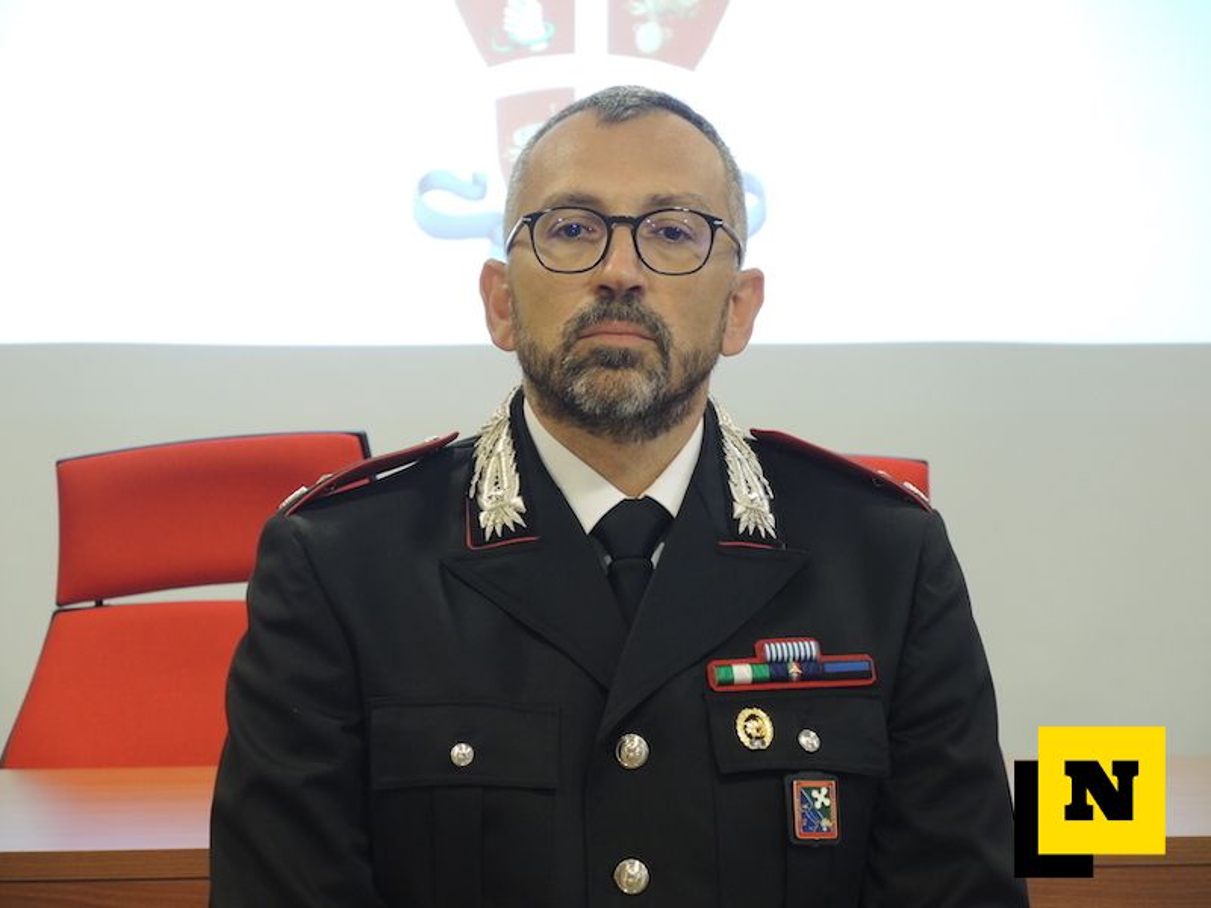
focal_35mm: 117
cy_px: 454
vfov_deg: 12.7
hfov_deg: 16.8
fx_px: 4093
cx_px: 606
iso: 500
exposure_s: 1/15
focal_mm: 25
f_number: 3.5
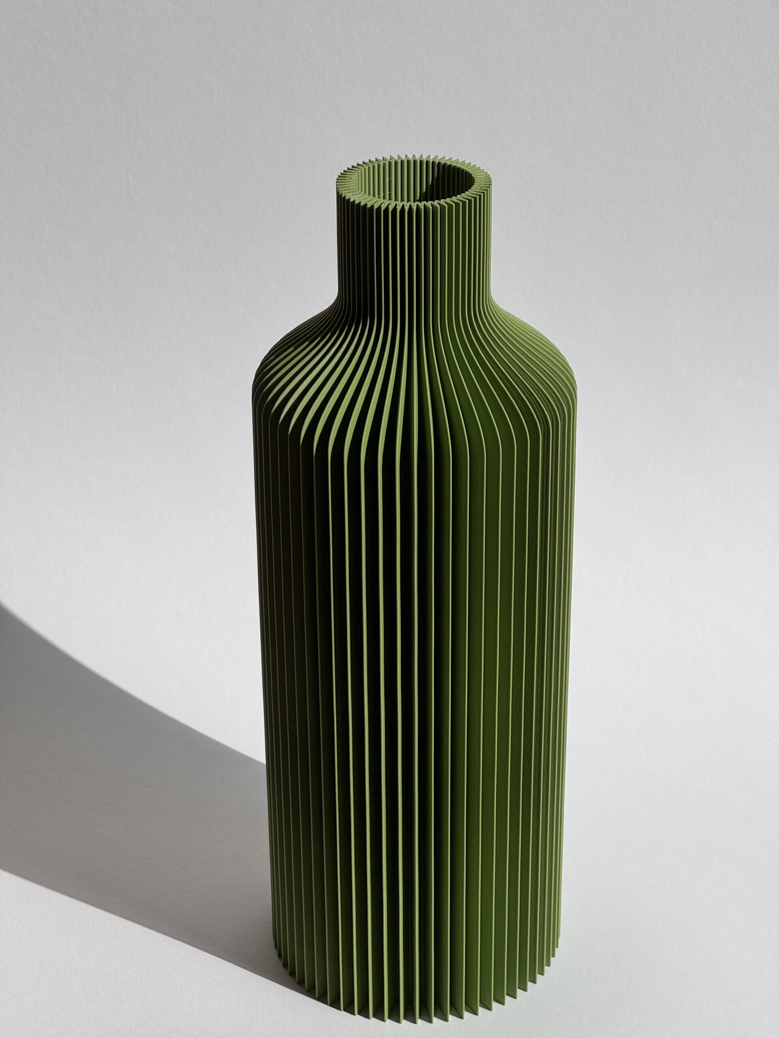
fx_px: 2310
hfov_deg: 19.1
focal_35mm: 77
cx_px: 390
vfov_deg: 25.3
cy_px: 519
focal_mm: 9
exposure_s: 1/1488
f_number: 2.8
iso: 25
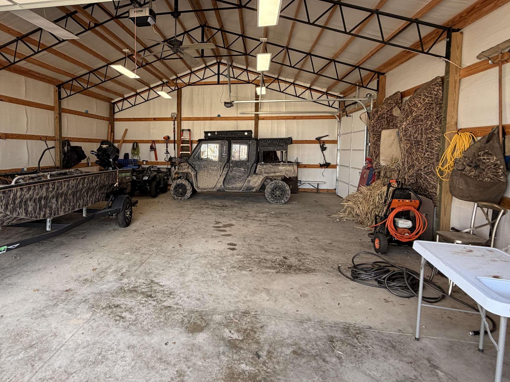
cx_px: 194
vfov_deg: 63.3
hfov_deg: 77.7
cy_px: 170
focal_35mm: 21
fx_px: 309
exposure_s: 1/120
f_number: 2.2
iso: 125
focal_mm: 2.22
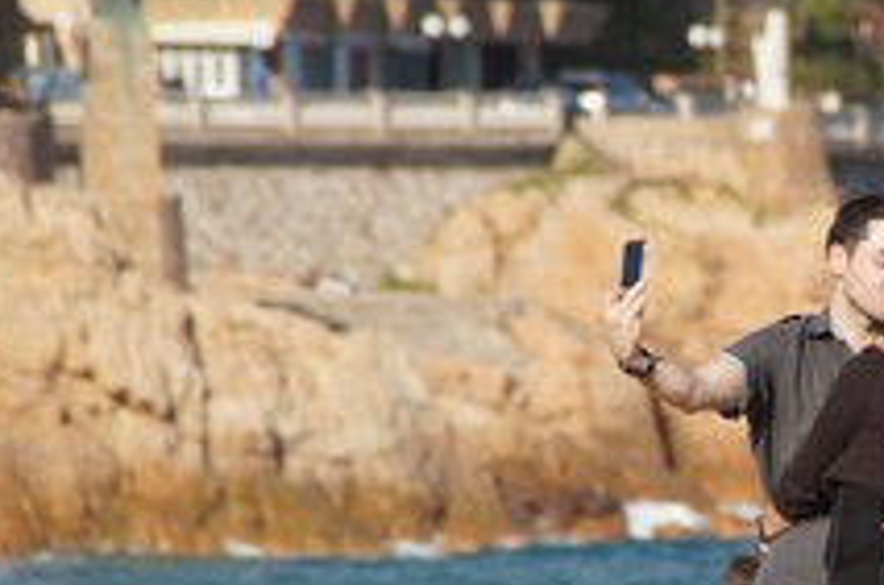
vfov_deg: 2.1
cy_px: 346
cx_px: 867
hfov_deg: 3.2
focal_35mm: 648
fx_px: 15876
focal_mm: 200
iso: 100
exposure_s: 1/400
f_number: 6.3
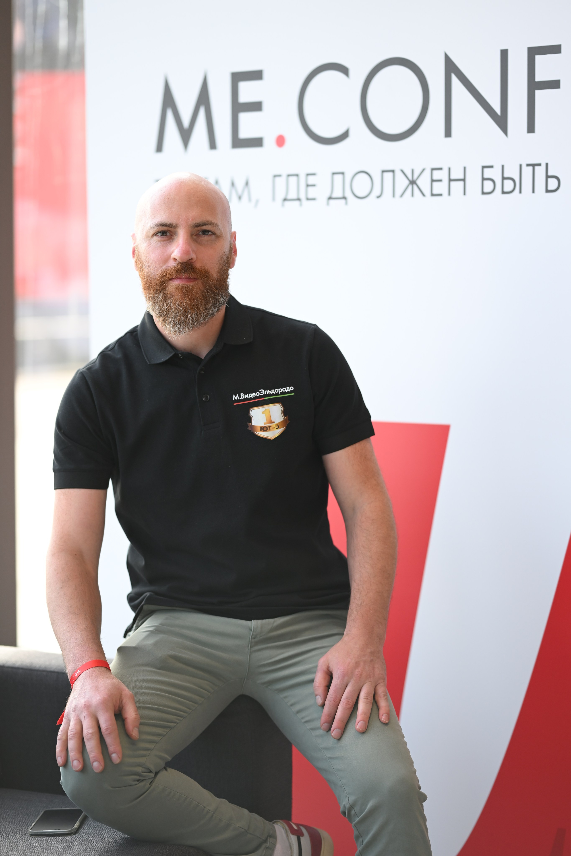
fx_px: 2022
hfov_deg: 16.1
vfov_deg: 23.9
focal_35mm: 85
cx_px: 286
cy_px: 428
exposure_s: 1/320
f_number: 1.8
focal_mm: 85
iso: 250
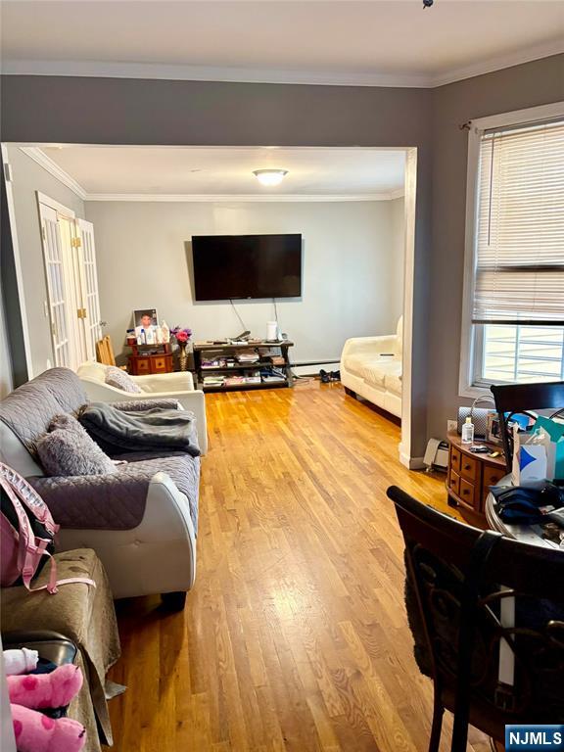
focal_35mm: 26
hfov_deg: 53.1
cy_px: 376
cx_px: 282
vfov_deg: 67.3
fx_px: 565
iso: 400
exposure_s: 1/40
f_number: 1.6
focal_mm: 5.96
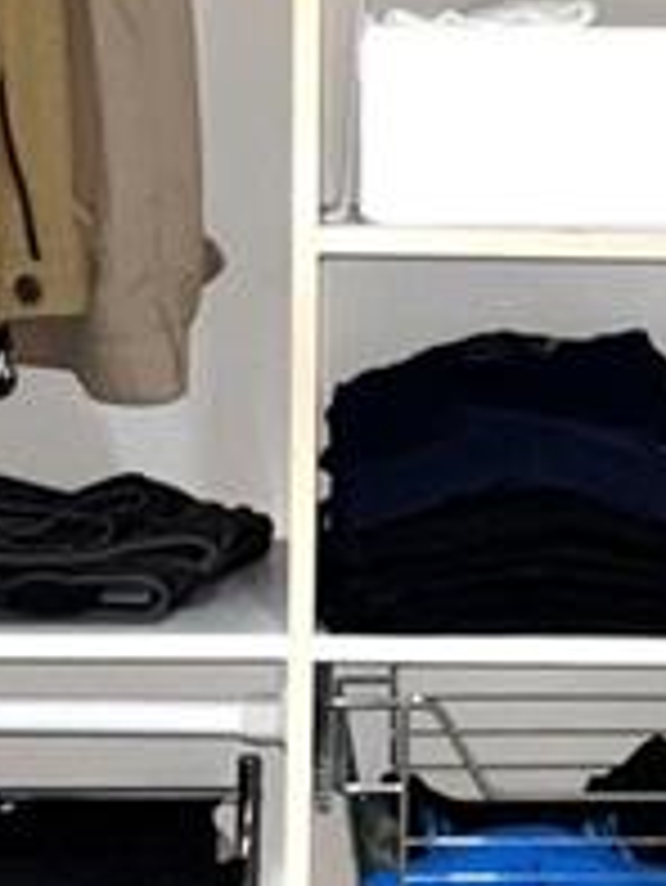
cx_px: 477
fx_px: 2024
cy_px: 477
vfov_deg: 24.7
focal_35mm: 79
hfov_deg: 18.6
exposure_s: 1/60
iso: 125
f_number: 1.8
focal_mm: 1.57
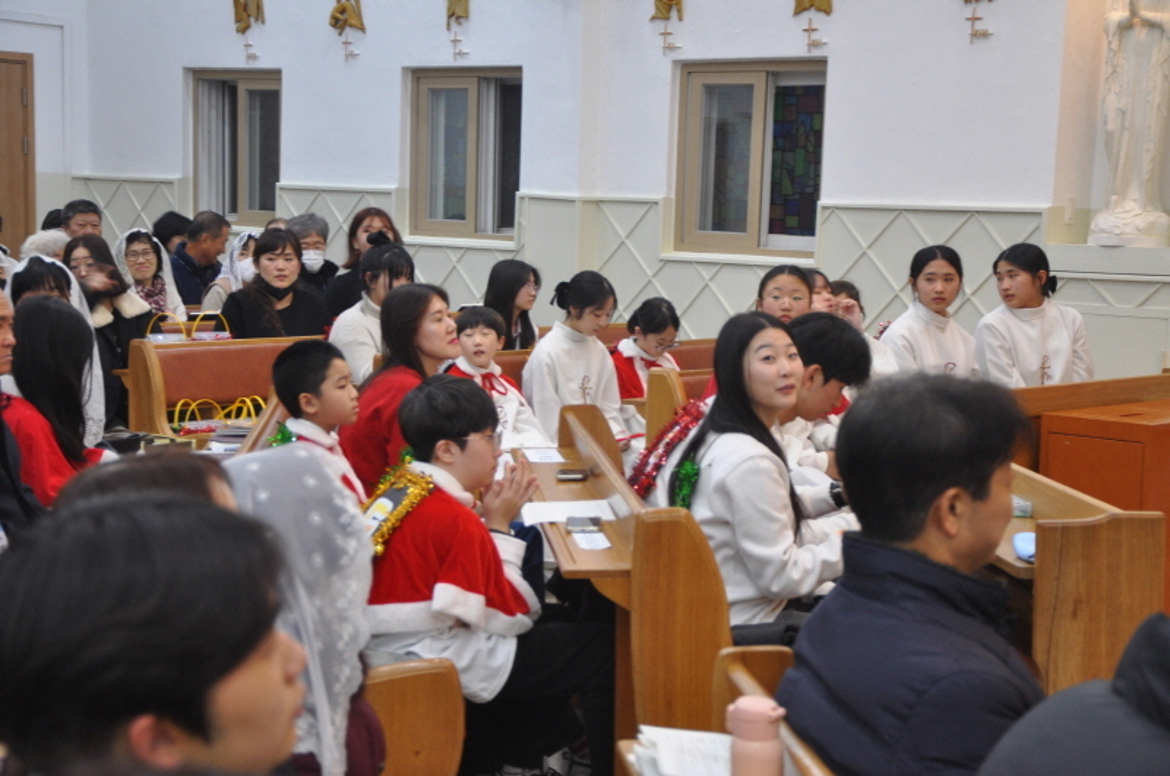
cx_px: 585
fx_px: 2191
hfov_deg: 29.9
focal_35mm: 68
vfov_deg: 20.1
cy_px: 388
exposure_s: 1/15
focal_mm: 45
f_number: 4.8
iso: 400
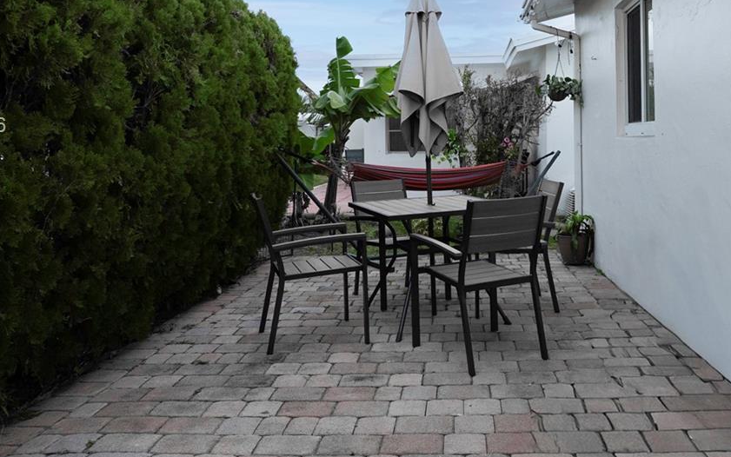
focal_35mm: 32
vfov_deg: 38.7
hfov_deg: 59.3
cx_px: 431
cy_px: 127
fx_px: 637
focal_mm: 16.5
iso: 2000
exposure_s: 1/125
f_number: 5
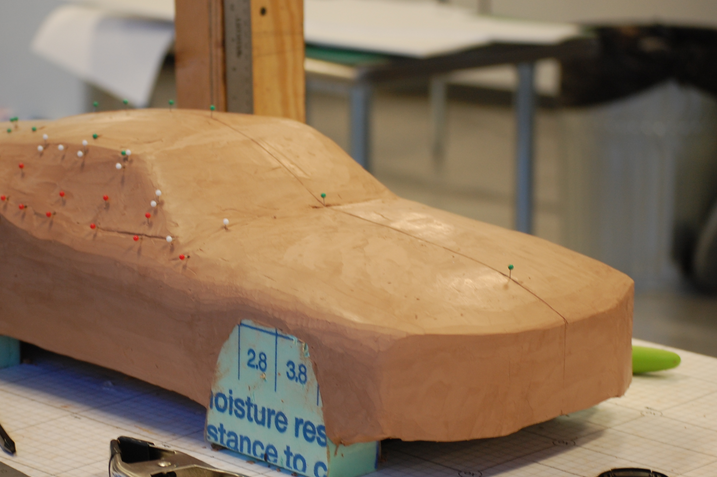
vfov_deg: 13.4
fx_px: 2022
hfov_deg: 20.1
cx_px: 276
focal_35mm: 102
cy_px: 268
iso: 400
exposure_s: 1/60
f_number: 4
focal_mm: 55
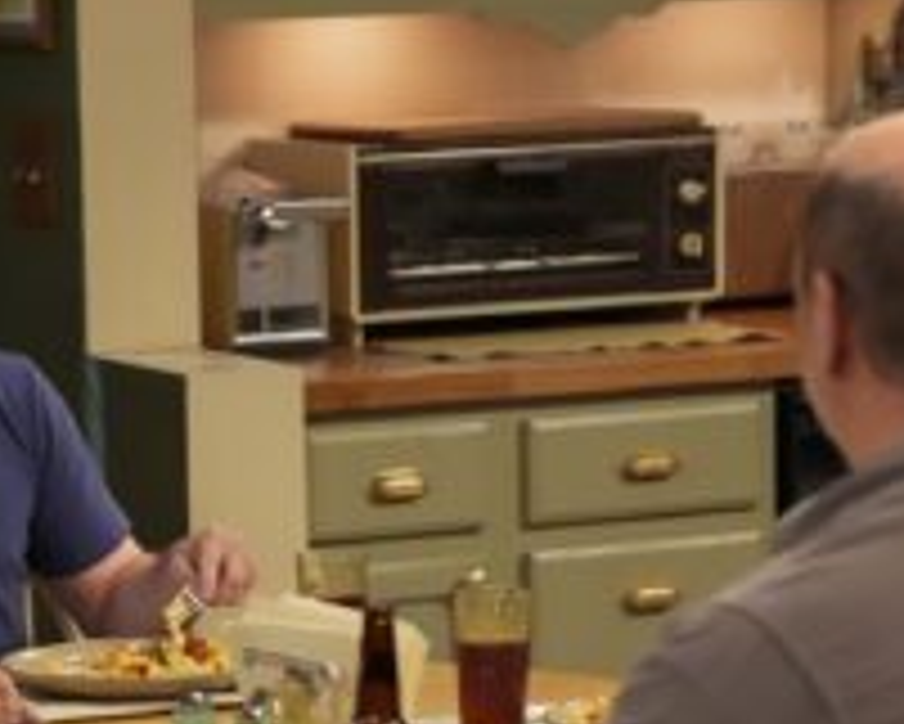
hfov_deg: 9.3
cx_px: 175
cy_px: 627
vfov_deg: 7.5
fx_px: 5541
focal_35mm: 207
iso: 12800
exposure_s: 1/125
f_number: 4
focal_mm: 102
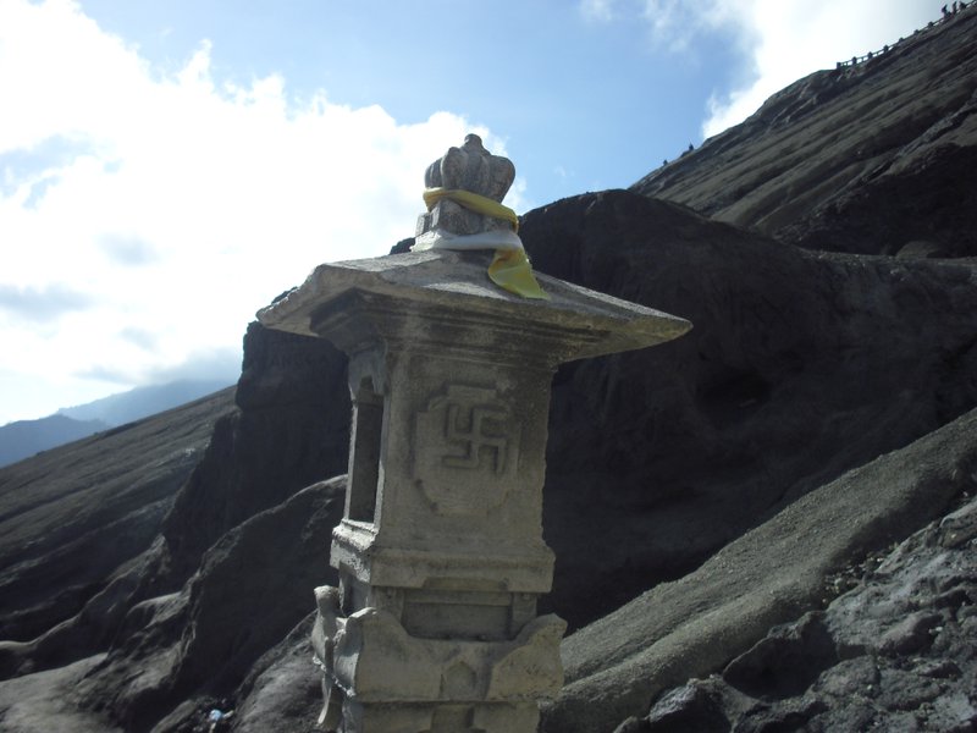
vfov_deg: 37.7
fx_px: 1073
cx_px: 488
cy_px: 366
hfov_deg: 49.0
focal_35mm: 38
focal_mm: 6.2
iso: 100
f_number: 8
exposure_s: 1/400
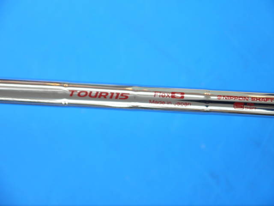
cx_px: 137
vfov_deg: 17.6
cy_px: 103
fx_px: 665
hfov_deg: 23.3
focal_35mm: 84
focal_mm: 42
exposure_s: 1/80
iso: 640
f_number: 5.6
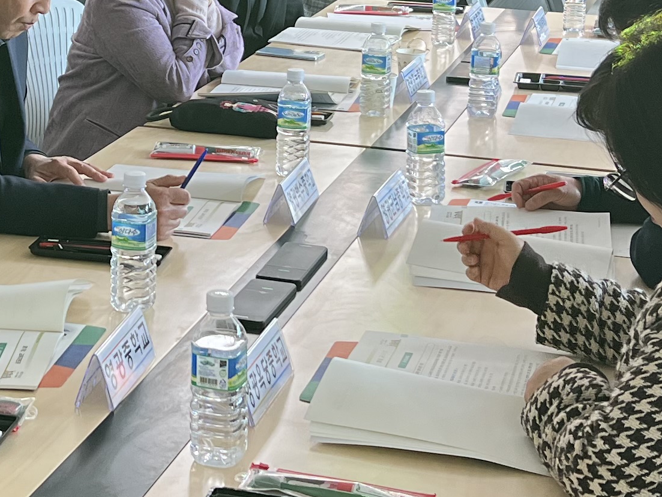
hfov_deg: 20.5
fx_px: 1817
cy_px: 28
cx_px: 159
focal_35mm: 95
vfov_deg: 15.4
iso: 125
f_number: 1.5
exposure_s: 1/120
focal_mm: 5.7
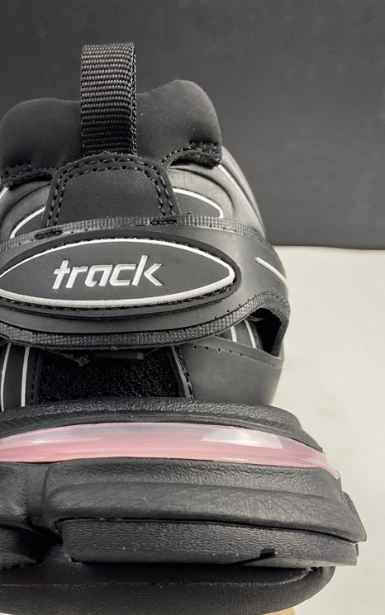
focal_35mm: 37
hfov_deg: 33.1
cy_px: 308
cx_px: 59
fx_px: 621
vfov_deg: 52.7
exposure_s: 1/100
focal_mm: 4.25
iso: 100
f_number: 1.8
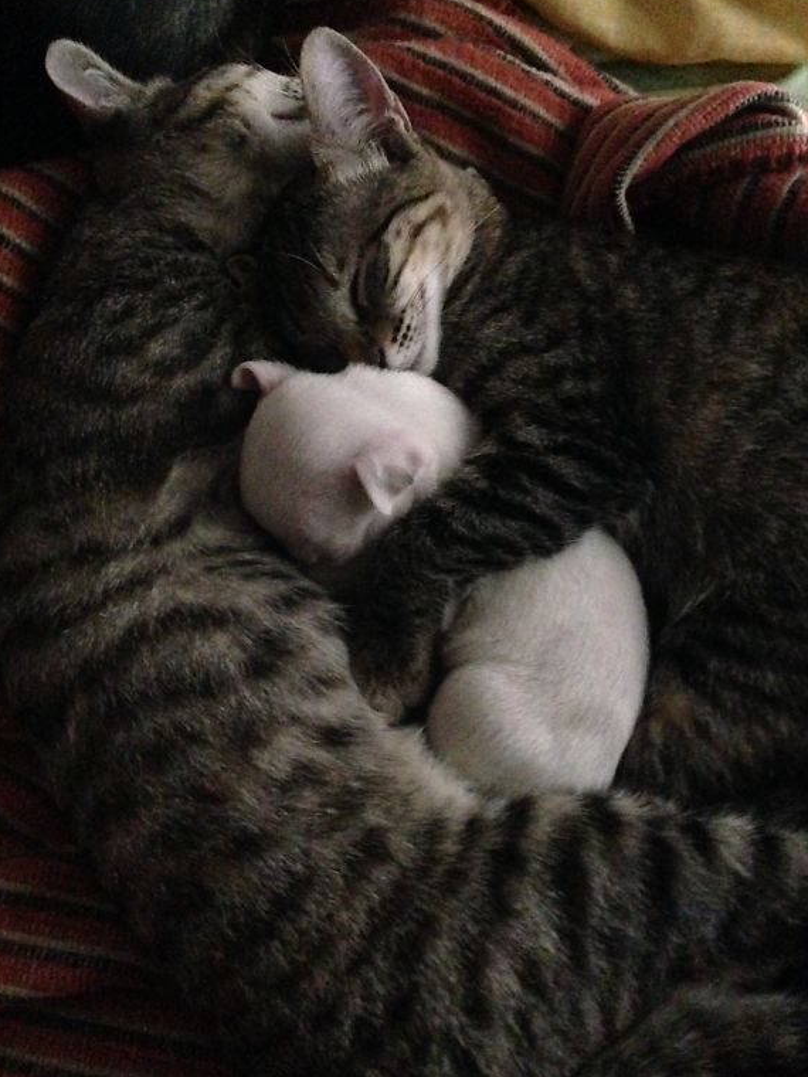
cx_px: 399
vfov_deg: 52.6
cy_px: 517
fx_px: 1089
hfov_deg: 40.7
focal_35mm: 35
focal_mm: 4.12
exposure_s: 1/15
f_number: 2.4
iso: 1600
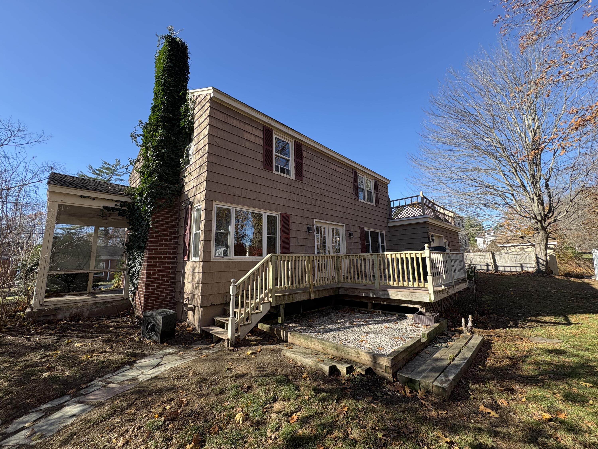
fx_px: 242
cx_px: 299
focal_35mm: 14
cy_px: 224
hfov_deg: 102.1
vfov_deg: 85.7
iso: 50
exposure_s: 1/456
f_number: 2.2
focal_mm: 2.22
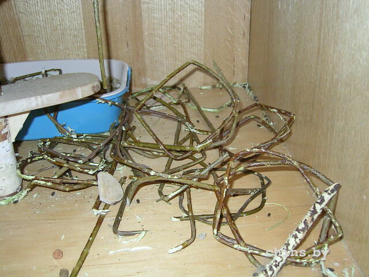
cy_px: 138
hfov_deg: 51.4
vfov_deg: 39.7
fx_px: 384
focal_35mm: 36
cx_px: 184
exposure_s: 1/30
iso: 100
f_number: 2.8
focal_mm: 5.6
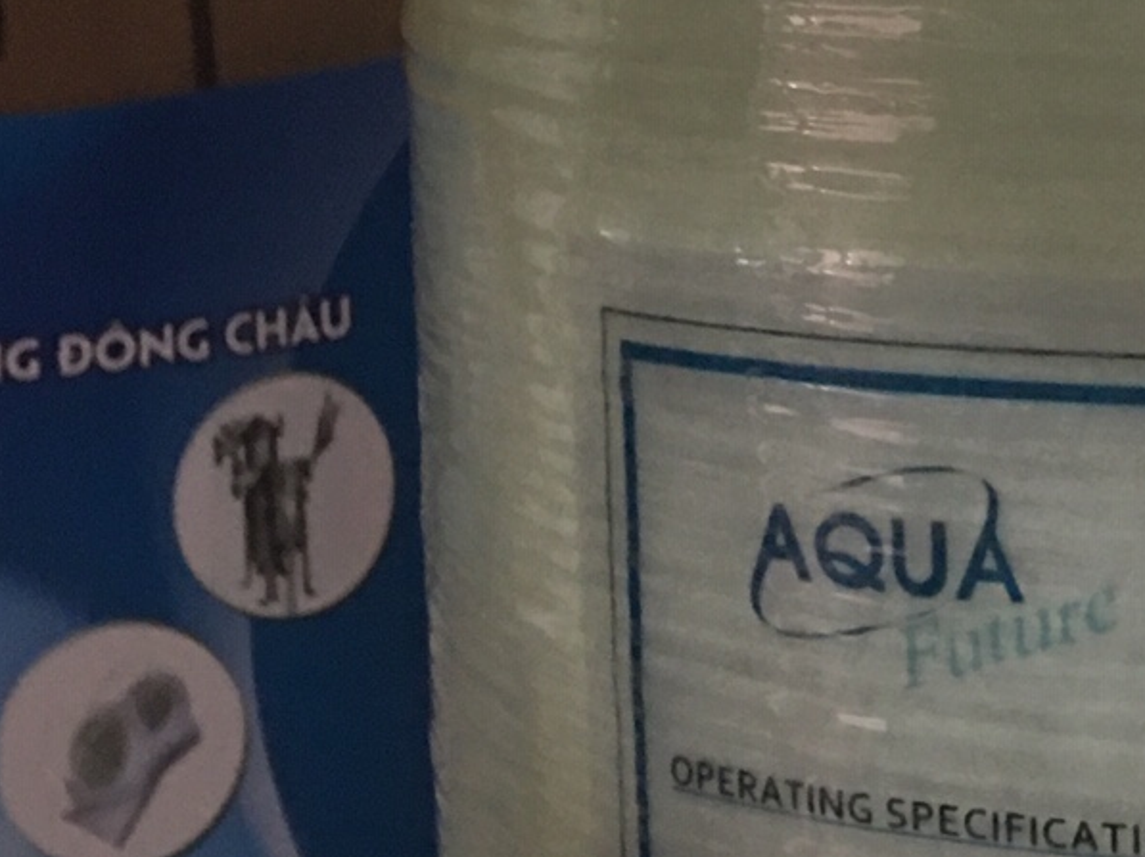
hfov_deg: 19.0
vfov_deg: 15.0
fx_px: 3240
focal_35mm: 98
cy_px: 249
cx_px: 1339
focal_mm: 4.15
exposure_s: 1/8
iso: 100
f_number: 2.2
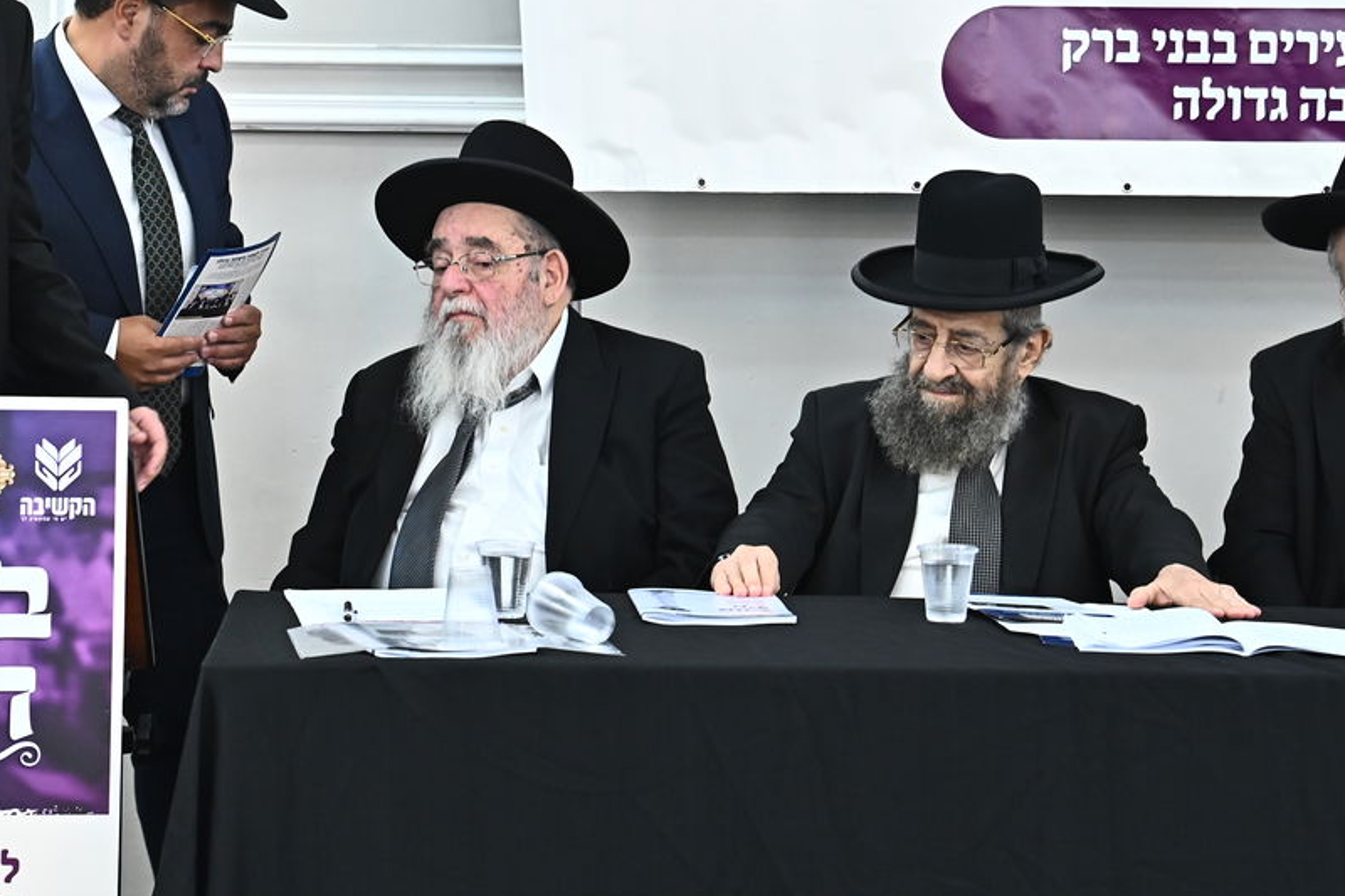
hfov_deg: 20.8
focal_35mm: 98
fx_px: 3660
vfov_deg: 13.9
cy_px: 262
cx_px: 588
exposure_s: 1/125
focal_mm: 56
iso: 2500
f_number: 5
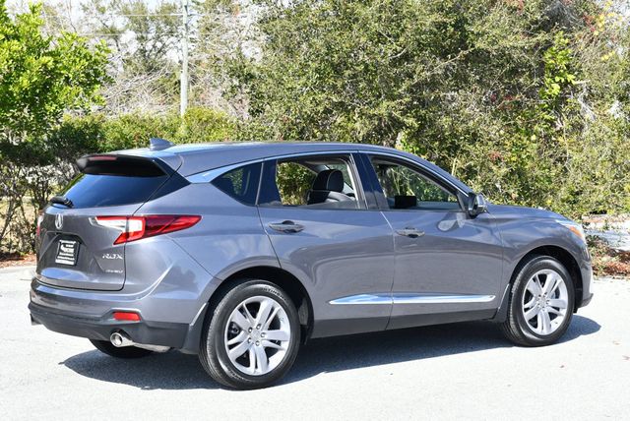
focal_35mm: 70
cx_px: 315
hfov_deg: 28.8
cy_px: 210
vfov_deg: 19.5
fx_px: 1226
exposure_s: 1/250
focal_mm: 35
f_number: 8
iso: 200
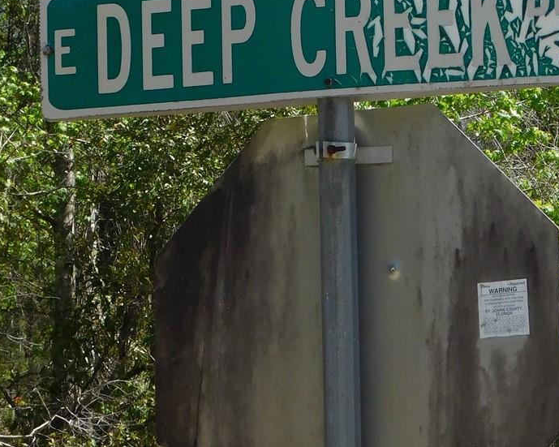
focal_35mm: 161
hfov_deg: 11.9
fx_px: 2663
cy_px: 66
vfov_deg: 9.6
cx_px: 426
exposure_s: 1/640
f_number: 4.3
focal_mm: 12.6
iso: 125
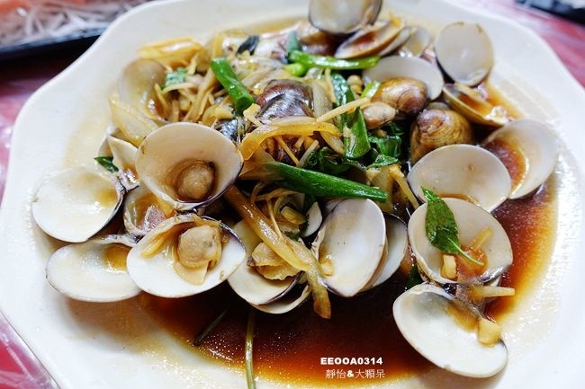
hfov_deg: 73.8
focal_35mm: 24
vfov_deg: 53.1
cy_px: 194
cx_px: 292
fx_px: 390
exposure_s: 1/30
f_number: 2.5
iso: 125
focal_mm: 8.8
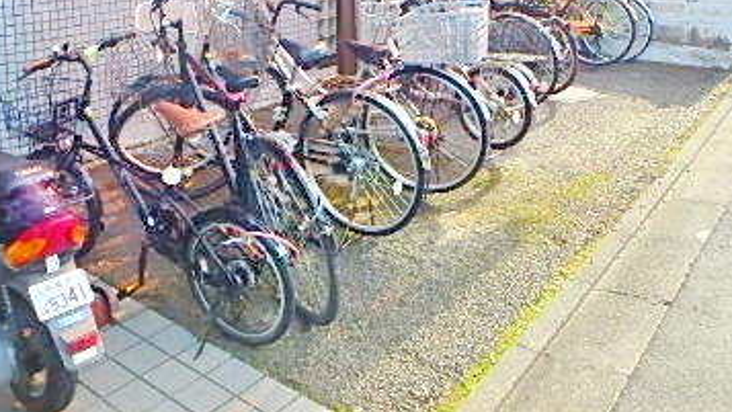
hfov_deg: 48.9
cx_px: 273
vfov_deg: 27.2
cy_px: -10
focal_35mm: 41
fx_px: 796
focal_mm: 3.7
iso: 125
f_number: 3.5
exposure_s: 1/200
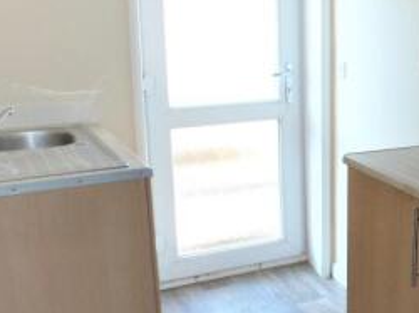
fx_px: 677
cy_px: 146
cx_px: 430
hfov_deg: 31.5
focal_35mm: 56
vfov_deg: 26.1
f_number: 3.3
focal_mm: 4.3
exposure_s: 1/60
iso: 200
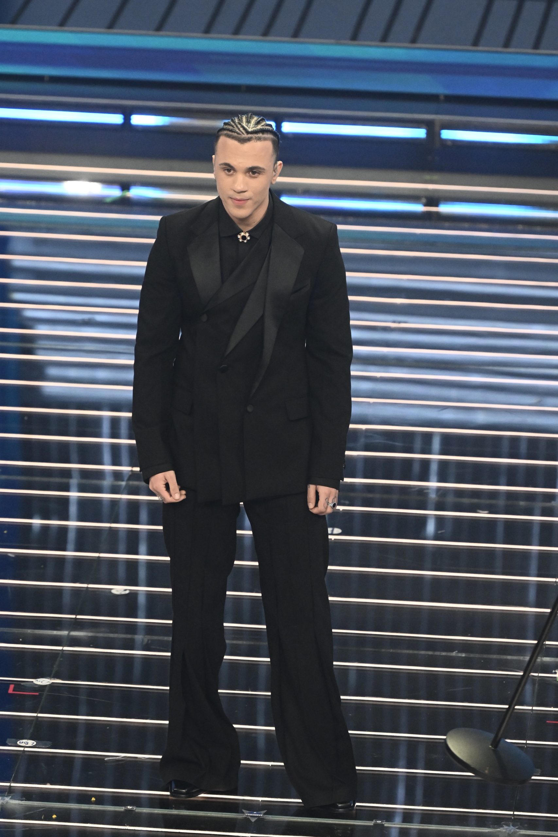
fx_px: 6976
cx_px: 279
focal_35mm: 300
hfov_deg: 4.6
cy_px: 418
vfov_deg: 6.9
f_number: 4
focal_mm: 200
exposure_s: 1/320
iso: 4000
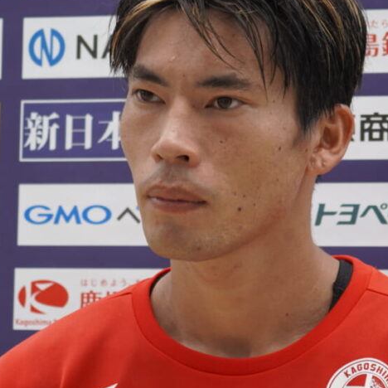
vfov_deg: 7.6
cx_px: 252
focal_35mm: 229
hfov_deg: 7.6
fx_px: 2904
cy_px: 172
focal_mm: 82
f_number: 5
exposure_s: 1/320
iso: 100
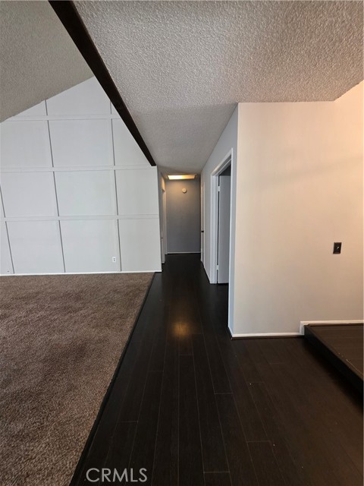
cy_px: 243
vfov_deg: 106.2
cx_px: 182
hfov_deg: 89.9
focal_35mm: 13
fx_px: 182
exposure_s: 1/60
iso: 320
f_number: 1.9
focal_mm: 2.2
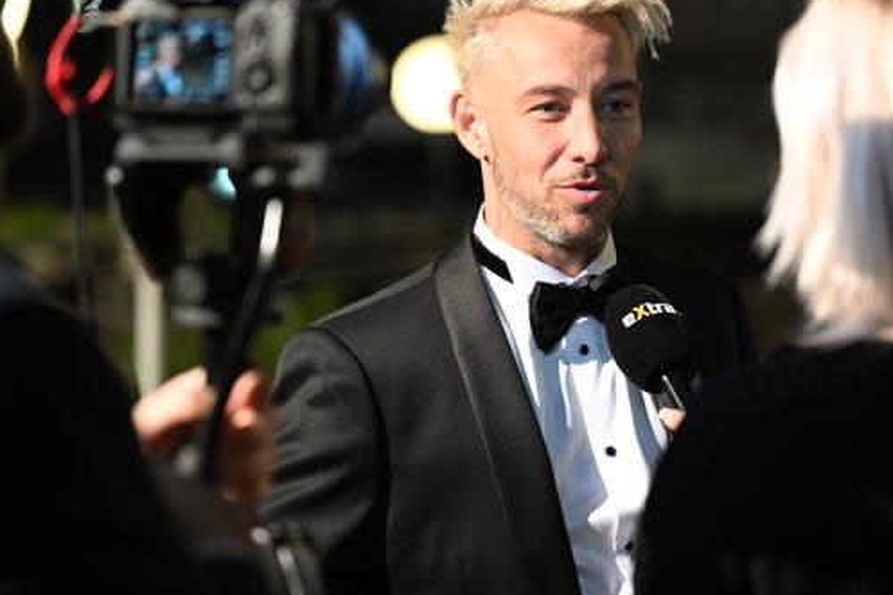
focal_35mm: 125
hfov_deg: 16.4
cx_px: 517
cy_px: 302
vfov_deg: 11.0
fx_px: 3099
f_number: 2.8
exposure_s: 1/320
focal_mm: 90
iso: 2500
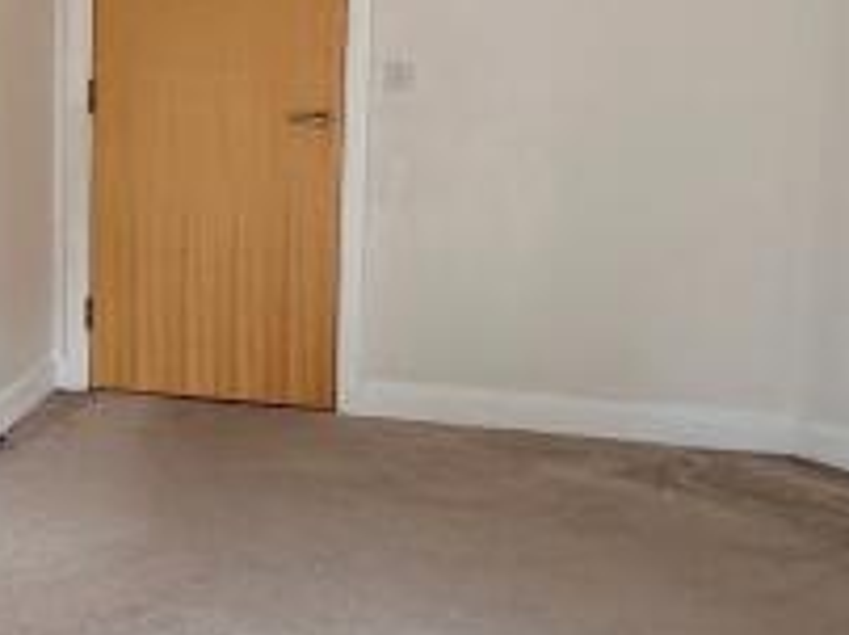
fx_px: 1739
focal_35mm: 71
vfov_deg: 20.6
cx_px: 80
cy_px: 181
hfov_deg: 26.5
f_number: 2.2
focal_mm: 2.22
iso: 250
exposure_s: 1/99
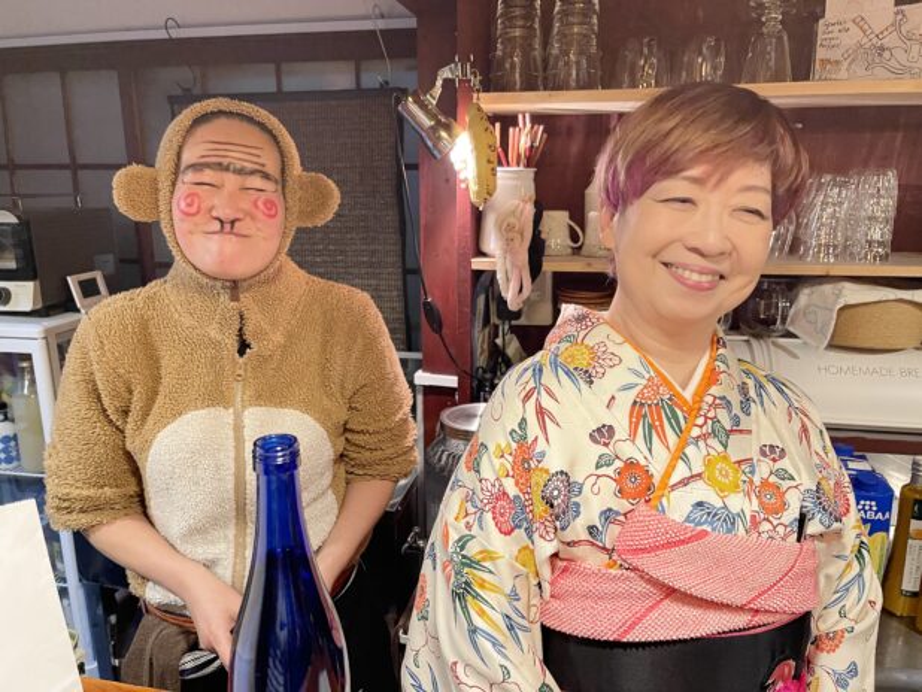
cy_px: 346
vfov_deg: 54.9
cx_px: 461
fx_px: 666
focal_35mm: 25
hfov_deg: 69.4
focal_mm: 5.1
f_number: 1.6
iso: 500
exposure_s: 1/50
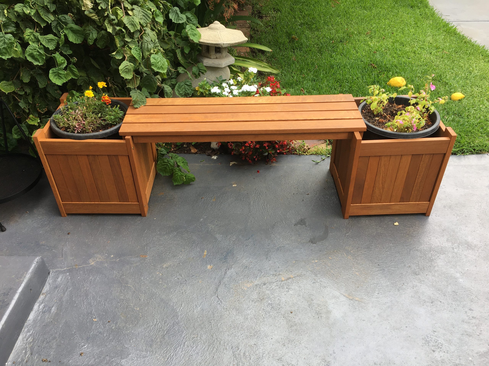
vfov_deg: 48.2
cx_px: 244
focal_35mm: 29
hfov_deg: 61.7
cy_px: 183
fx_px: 410
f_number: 2.2
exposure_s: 1/242
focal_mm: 4.15
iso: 25
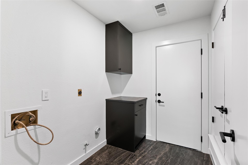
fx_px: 110
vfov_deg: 73.8
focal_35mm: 16
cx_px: 124
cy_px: 82
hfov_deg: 96.7
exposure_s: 1/2.5
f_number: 8
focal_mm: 16
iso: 400
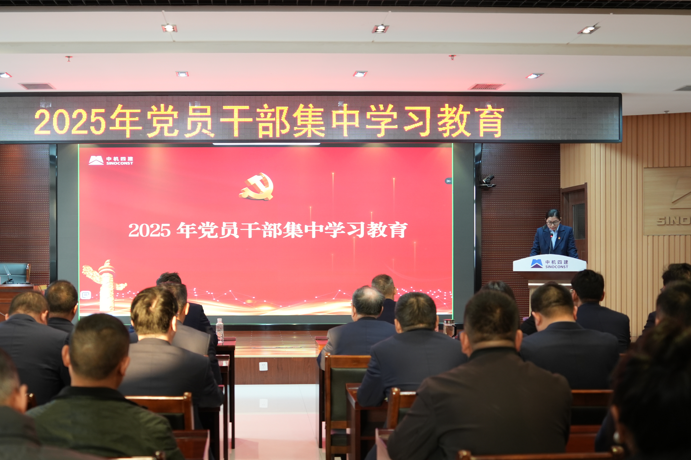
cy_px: 268
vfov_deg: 31.1
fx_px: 825
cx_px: 269
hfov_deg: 45.1
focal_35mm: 43
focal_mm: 28
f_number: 2.8
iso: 500
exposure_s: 1/30
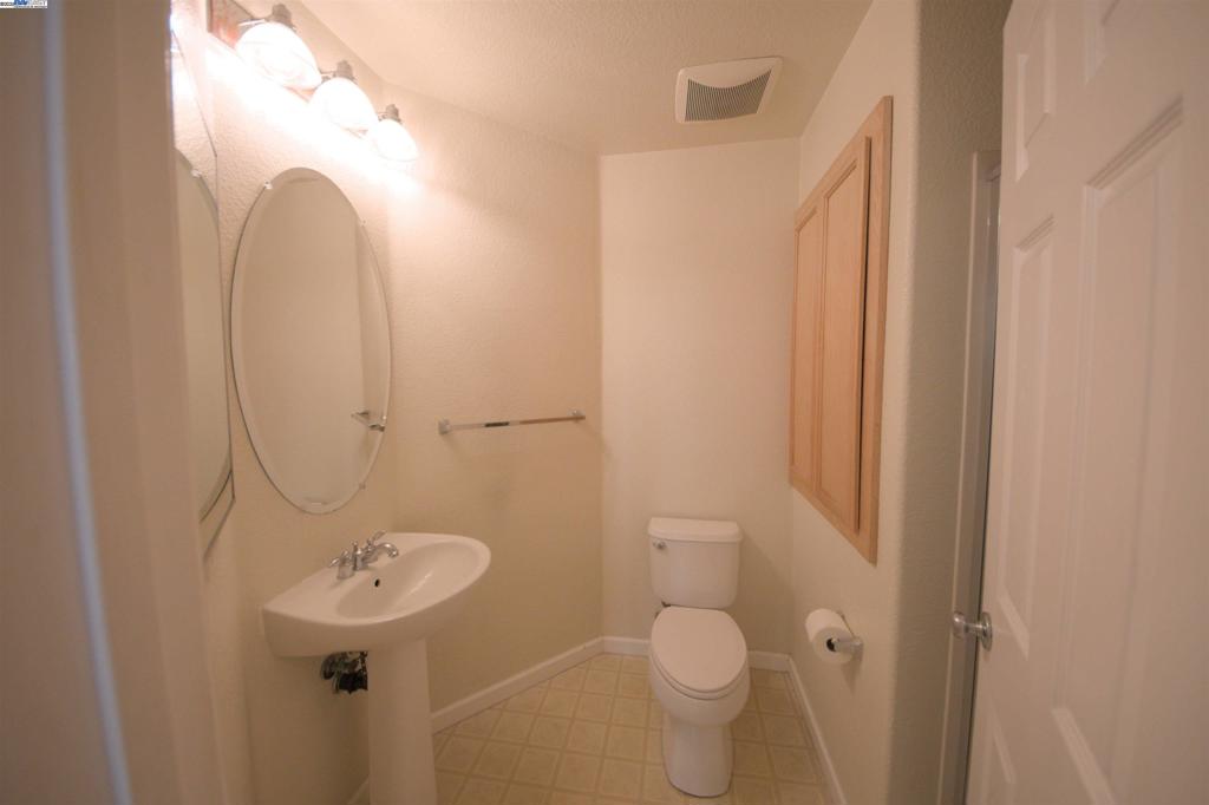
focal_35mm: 12
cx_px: 604
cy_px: 402
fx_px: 403
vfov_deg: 90.0
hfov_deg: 112.6
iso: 800
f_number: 4.5
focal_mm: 8
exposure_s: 1/160
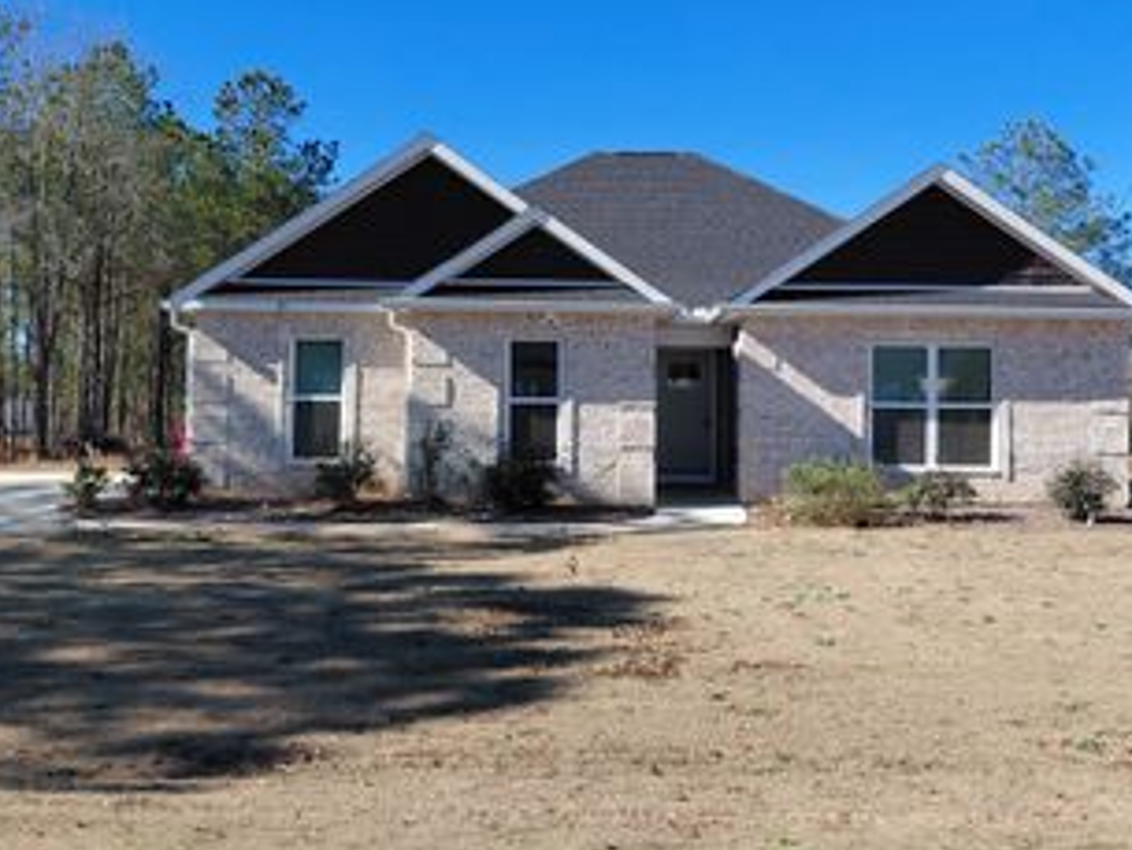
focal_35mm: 41
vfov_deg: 35.1
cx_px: 590
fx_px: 1341
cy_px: 362
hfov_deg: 45.7
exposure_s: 1/1661
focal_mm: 4.69
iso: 50
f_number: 1.8
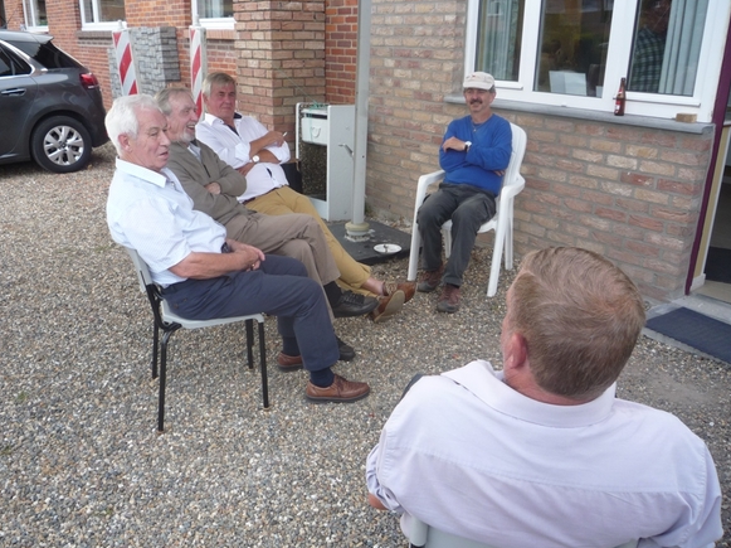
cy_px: 272
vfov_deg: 45.4
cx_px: 355
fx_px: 654
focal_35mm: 31
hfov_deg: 58.4
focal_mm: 5.2
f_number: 3.3
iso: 100
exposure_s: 1/40
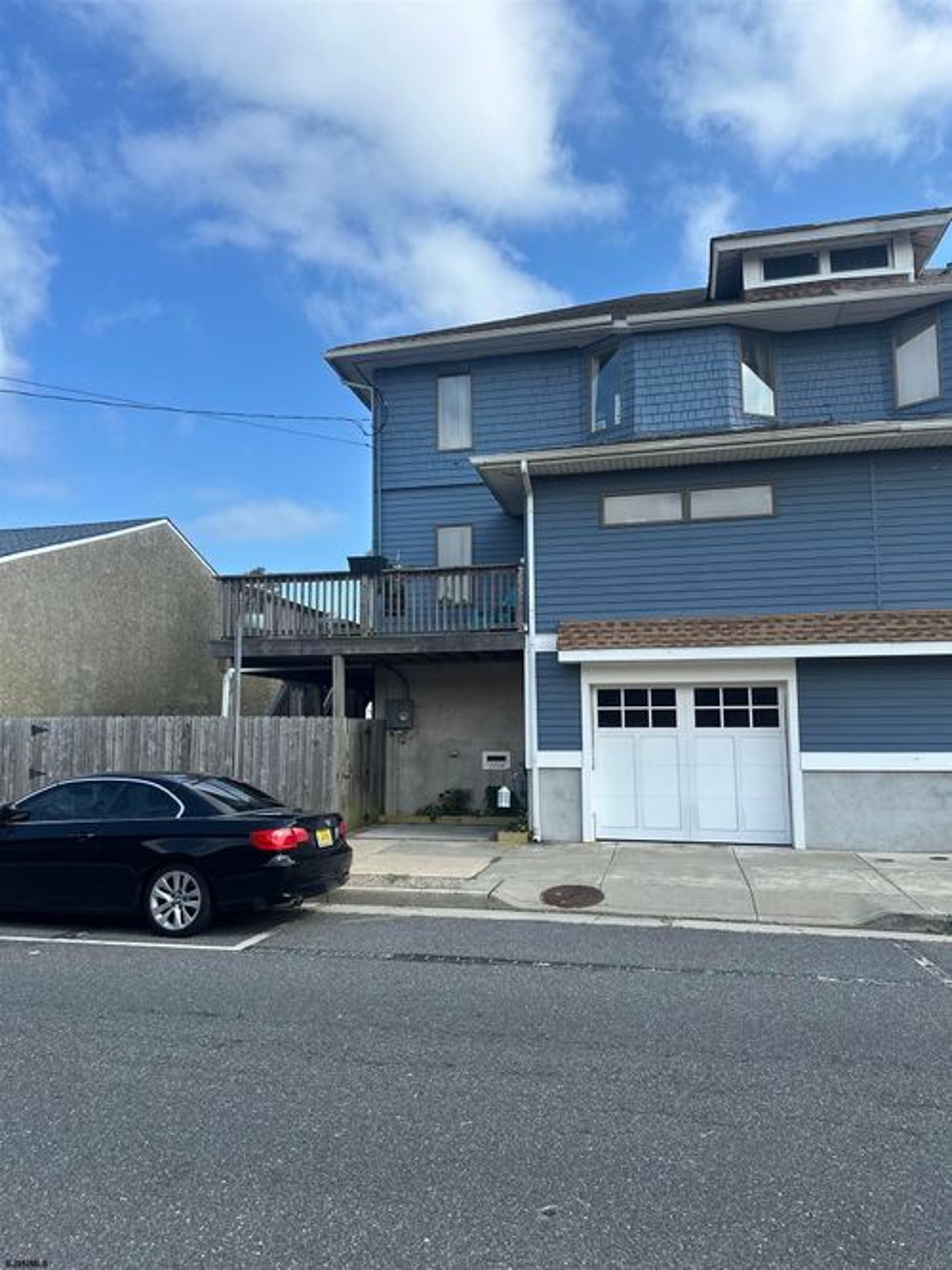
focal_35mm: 24
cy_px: 635
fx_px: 880
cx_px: 476
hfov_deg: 56.8
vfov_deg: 71.6
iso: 80
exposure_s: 1/3472
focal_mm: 6.86
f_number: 1.78
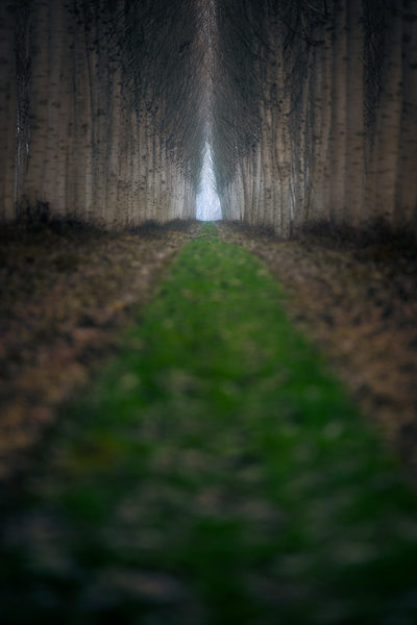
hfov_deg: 6.9
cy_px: 312
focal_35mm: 200
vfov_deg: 10.3
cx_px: 208
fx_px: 3475
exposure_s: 1/500
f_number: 2.8
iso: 100
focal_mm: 200
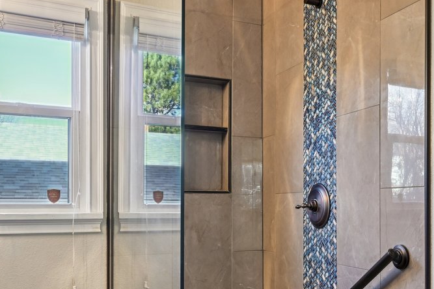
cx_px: 297
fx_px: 518
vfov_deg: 30.8
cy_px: 200
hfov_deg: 44.6
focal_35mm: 43
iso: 400
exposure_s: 1/4
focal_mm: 14
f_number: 11
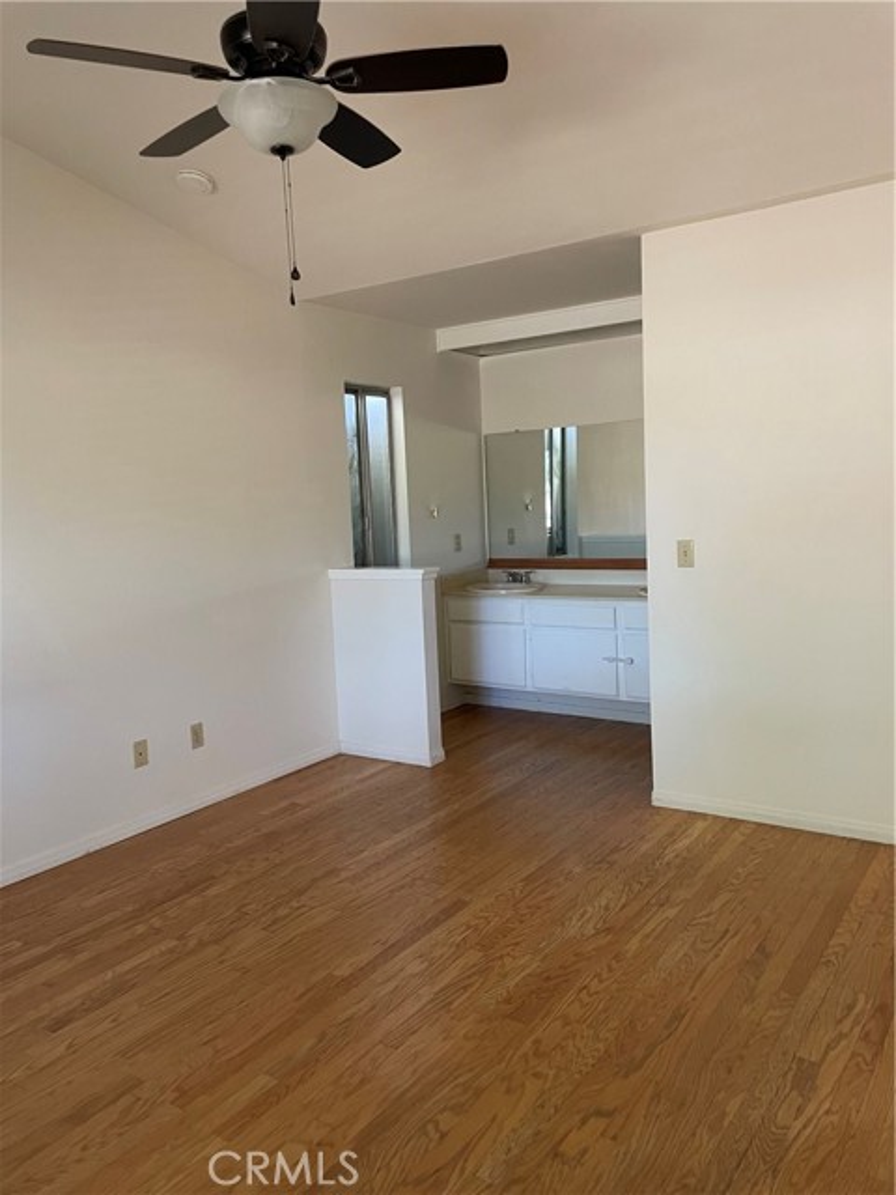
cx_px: 448
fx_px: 897
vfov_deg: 67.3
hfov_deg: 53.1
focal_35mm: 26
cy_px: 598
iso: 200
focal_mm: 4.2
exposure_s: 1/60
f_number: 1.6
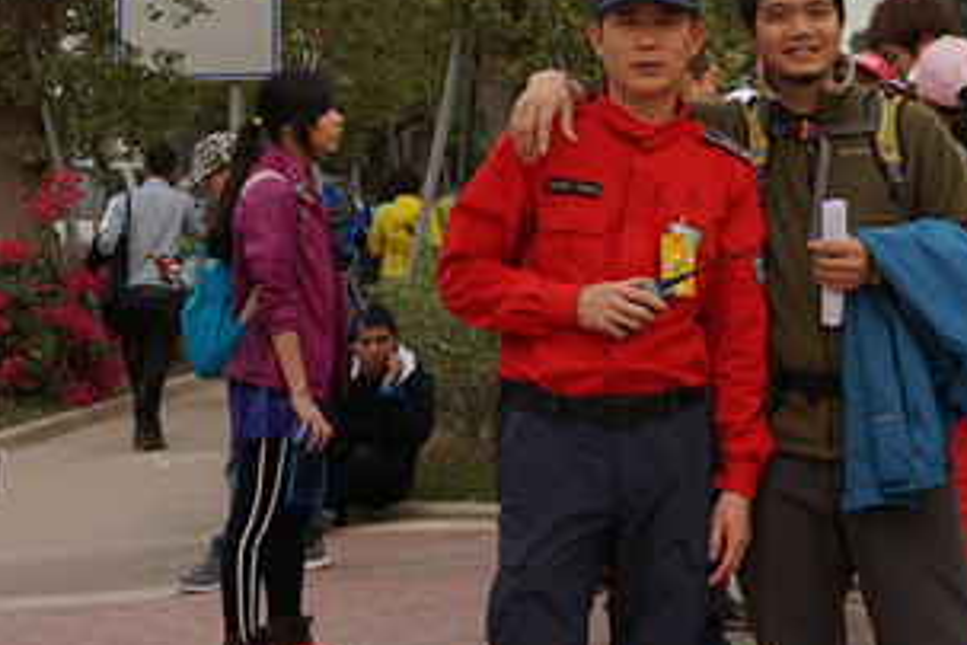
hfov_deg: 22.9
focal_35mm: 87
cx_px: 838
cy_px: 54
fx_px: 2337
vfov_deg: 15.5
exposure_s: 1/200
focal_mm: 22
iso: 100
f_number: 5.6
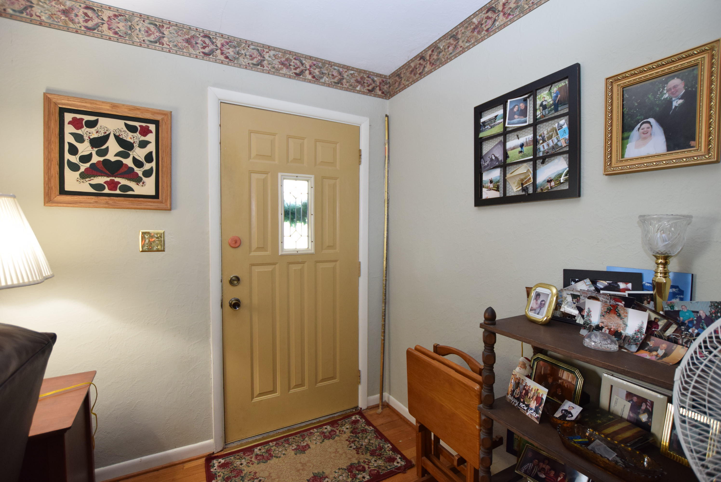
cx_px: 360
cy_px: 241
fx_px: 331
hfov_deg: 94.9
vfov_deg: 72.2
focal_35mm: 16
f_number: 3.5
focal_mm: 11
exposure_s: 1/60
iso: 1000
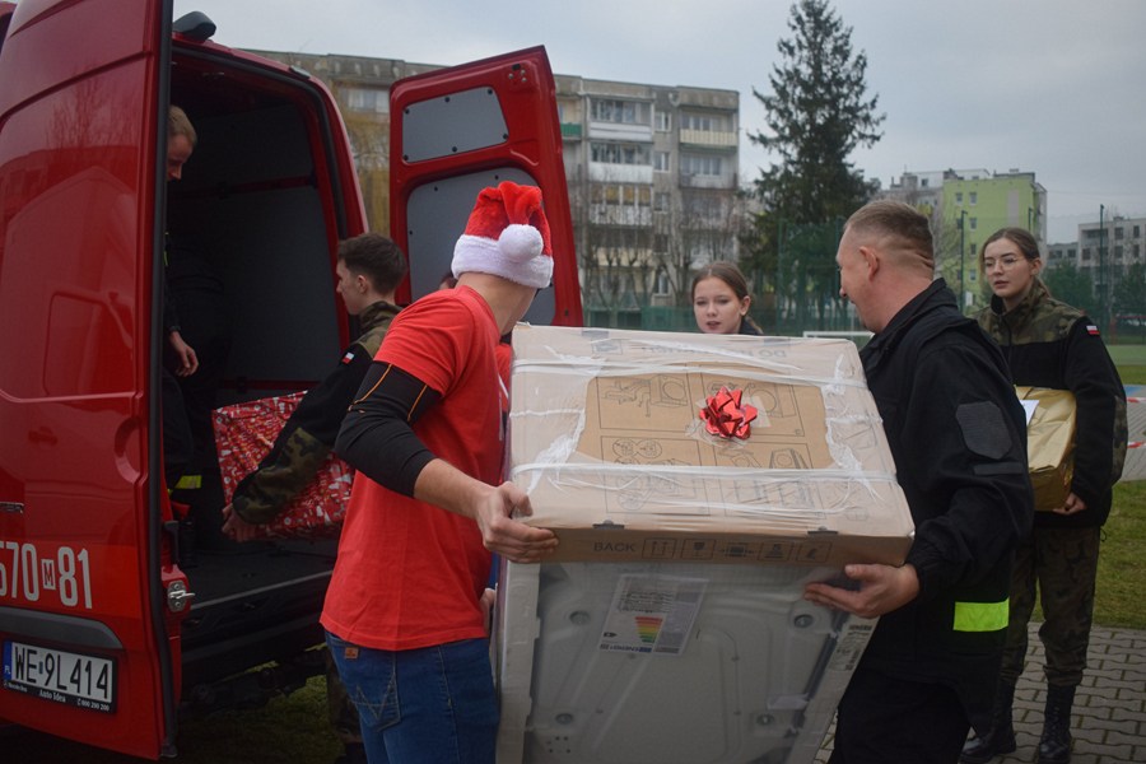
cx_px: 573
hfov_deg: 53.1
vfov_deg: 36.9
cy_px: 382
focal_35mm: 36
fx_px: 1146
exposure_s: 1/1000
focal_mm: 24
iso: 720
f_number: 4
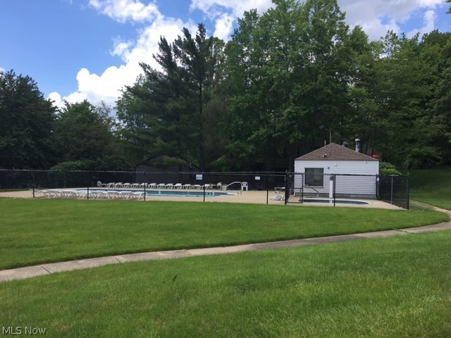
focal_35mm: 29
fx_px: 378
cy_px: 169
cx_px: 226
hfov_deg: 61.7
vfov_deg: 48.2
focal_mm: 4.15
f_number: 2.2
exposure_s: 1/874
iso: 25
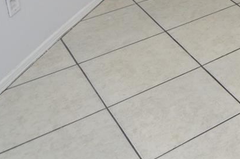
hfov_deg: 22.3
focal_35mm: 70
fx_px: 466
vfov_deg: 16.1
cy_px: -135
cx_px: 385
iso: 500
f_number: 4
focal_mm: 12
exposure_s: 1/60
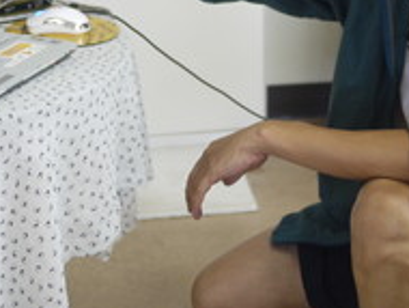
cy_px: 3
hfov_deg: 18.7
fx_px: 1242
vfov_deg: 13.9
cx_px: 200
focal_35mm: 105
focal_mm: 20
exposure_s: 1/30
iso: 200
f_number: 1.7
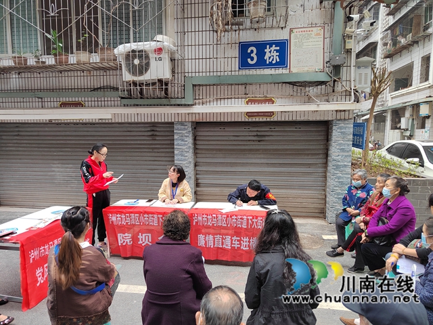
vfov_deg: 58.9
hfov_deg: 73.9
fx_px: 288
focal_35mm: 23
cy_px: 162
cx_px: 216
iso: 475
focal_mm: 5.52
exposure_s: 1/100
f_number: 1.9
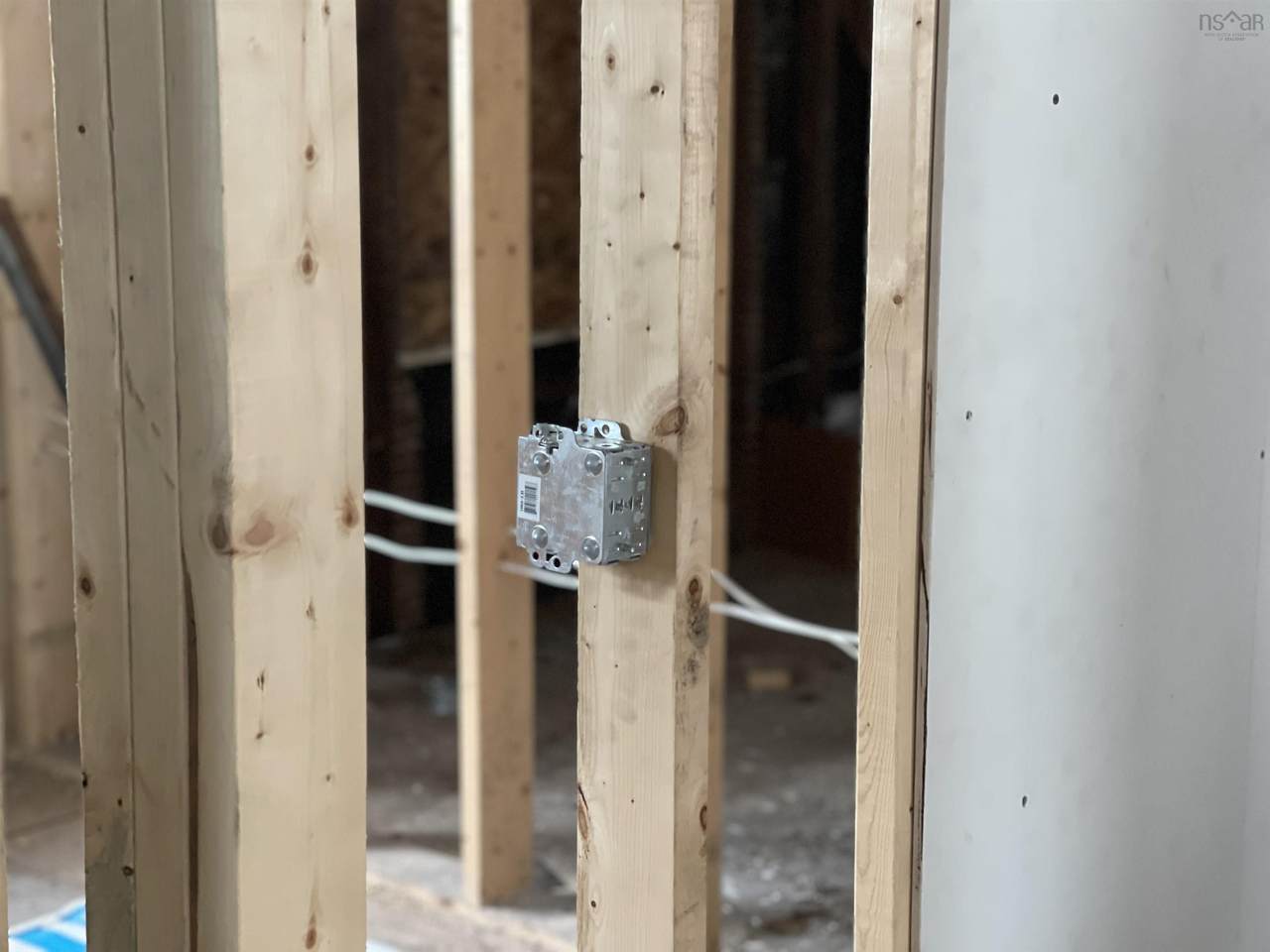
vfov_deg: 22.9
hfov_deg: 30.3
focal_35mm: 64
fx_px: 2348
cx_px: 635
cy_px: 476
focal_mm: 7.5
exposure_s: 1/40
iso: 400
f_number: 2.2
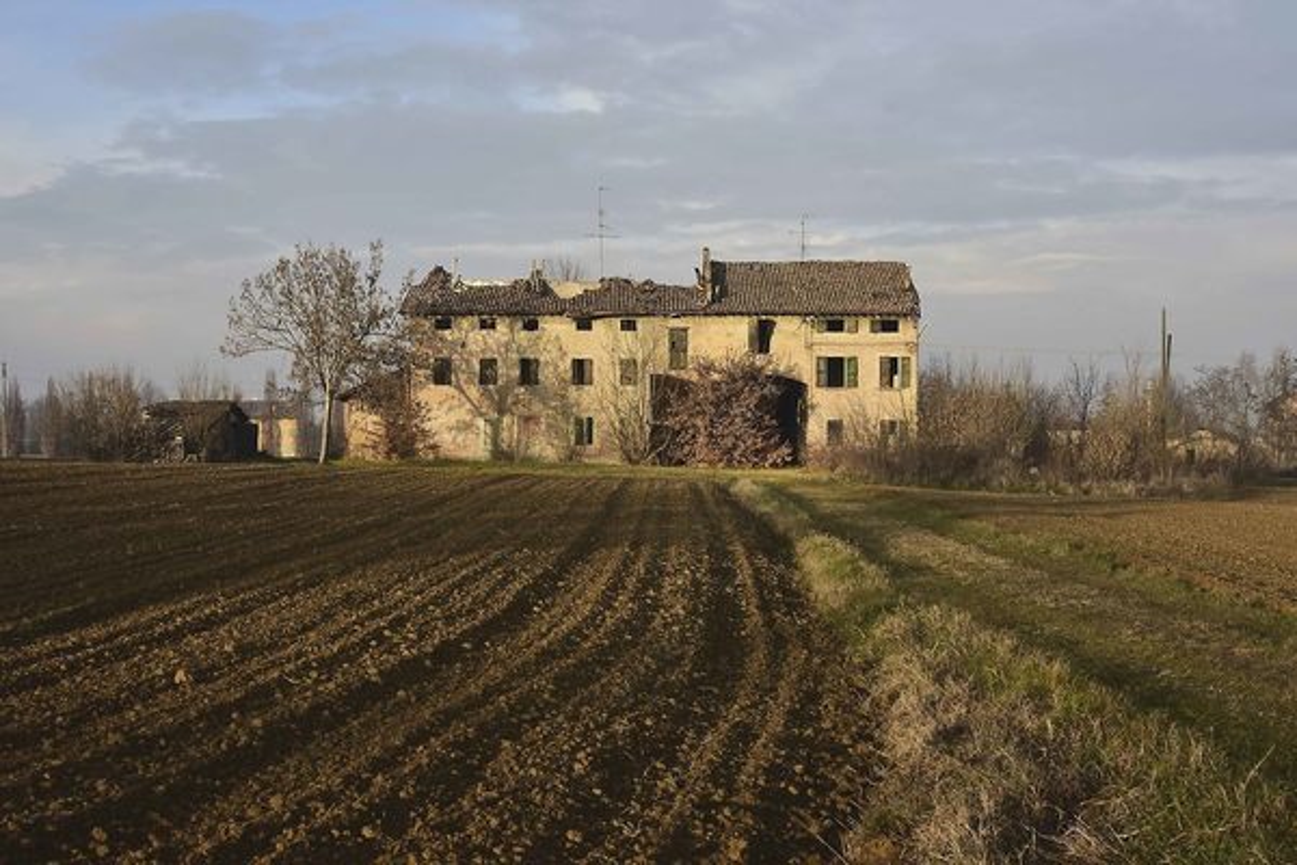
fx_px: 1513
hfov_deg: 46.4
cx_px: 648
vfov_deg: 31.9
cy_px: 432
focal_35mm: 42
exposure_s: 1/400
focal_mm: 28
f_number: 10
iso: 400
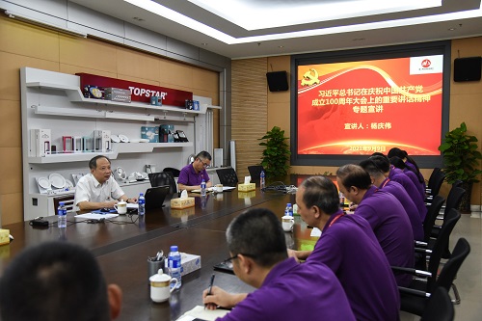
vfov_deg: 41.1
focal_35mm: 32
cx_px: 241
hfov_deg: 58.7
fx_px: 428
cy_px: 160
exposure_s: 1/200
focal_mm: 32
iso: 2500
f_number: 4
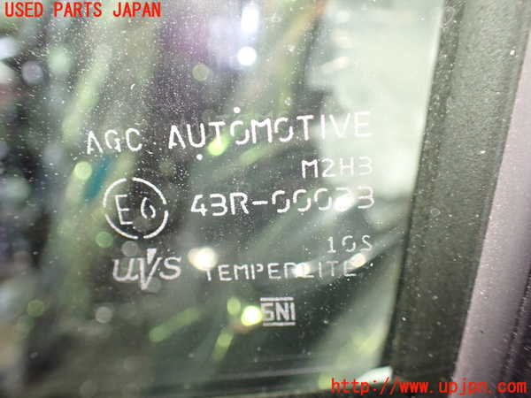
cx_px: 266
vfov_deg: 46.8
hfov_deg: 60.0
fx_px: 460
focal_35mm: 30
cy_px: 199
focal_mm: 5.4
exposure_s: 1/30
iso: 800
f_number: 2.3
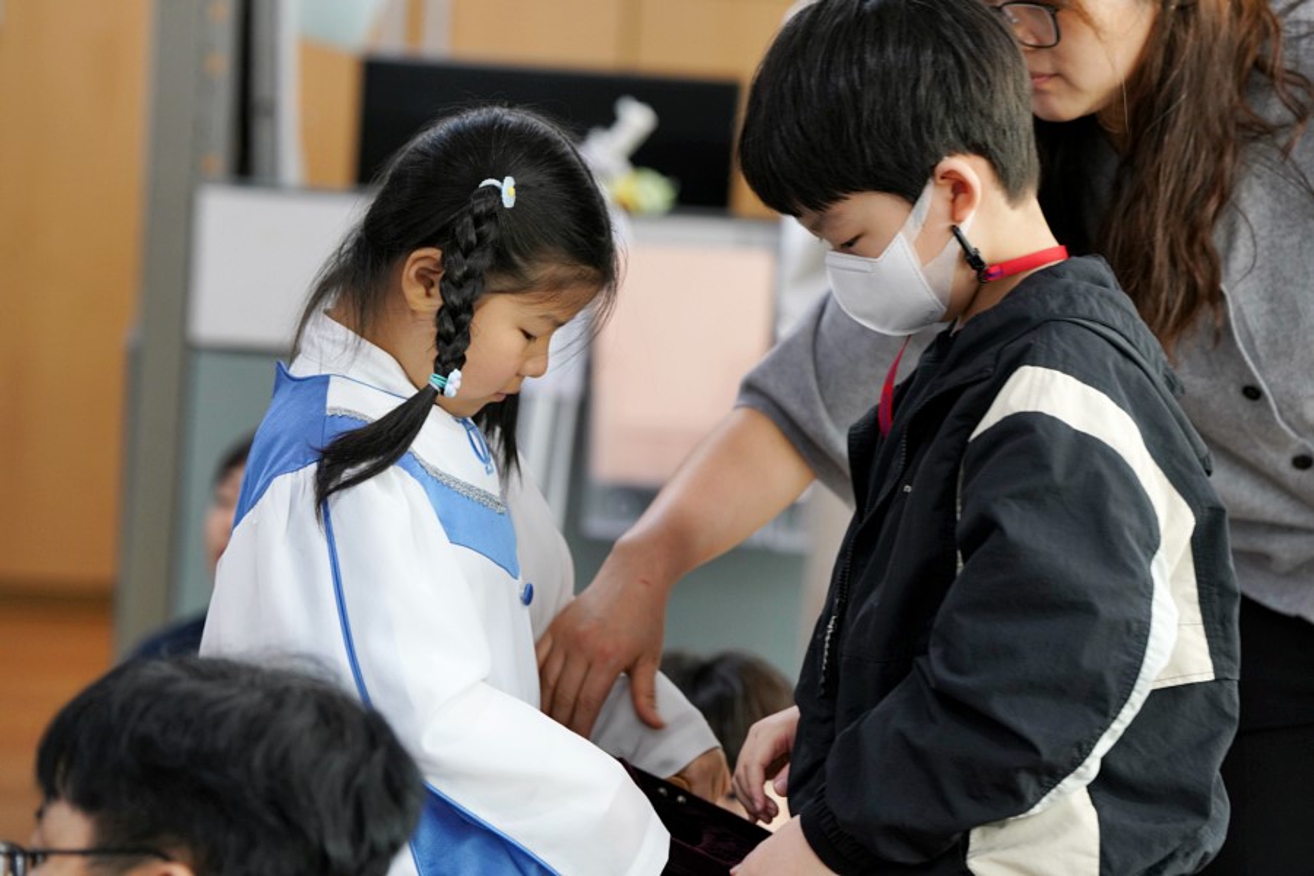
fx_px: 5219
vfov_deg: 9.6
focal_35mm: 143
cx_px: 657
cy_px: 438
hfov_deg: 14.3
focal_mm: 143
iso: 1250
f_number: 4
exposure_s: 1/160
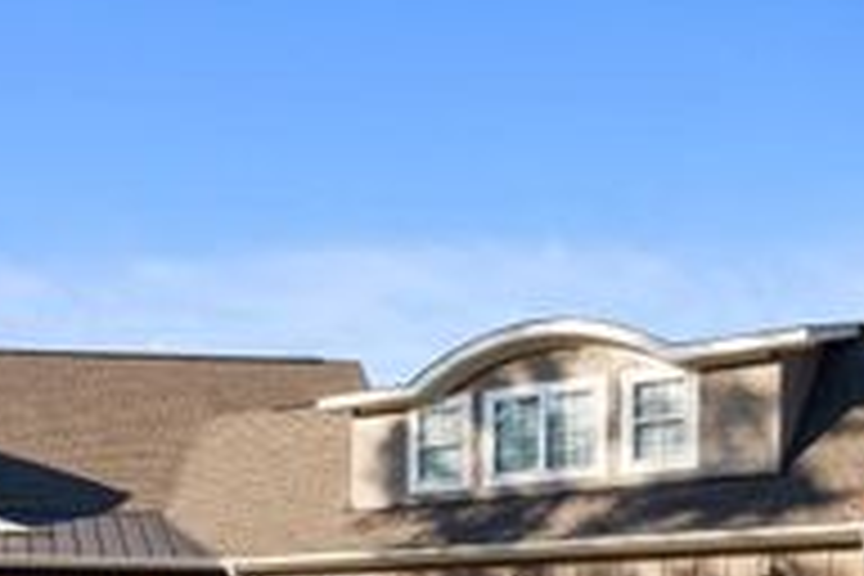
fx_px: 1301
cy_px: 677
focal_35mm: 54
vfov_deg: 23.1
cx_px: 117
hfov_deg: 35.0
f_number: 9
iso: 200
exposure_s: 1/60
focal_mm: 13.9
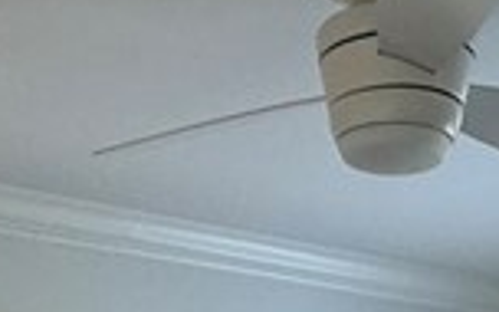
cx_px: 272
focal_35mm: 100
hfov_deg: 20.8
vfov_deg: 10.4
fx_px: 1360
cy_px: 847
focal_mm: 2.22
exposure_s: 1/60
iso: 320
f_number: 2.2
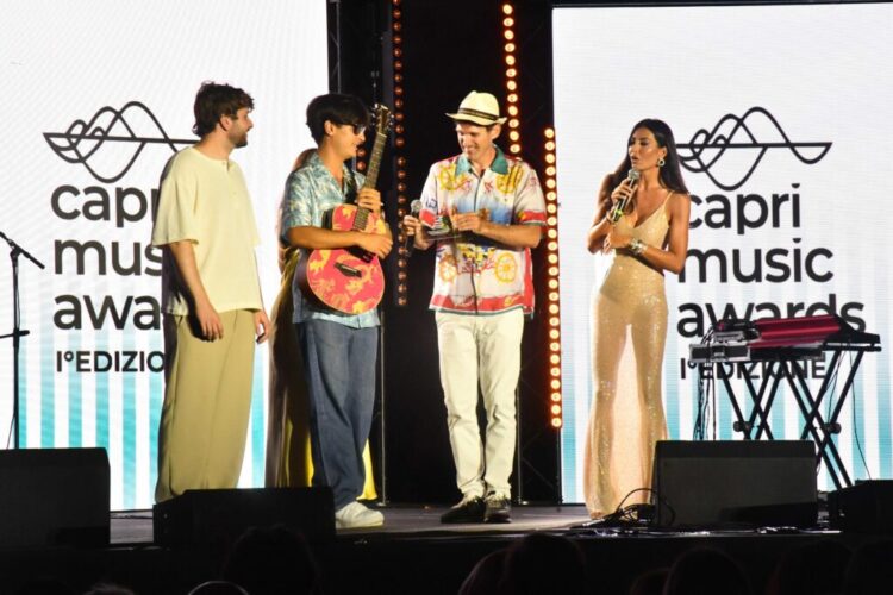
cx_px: 446
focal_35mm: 144
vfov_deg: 9.5
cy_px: 298
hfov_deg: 14.3
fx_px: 3572
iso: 8000
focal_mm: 120
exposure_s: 1/100
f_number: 18
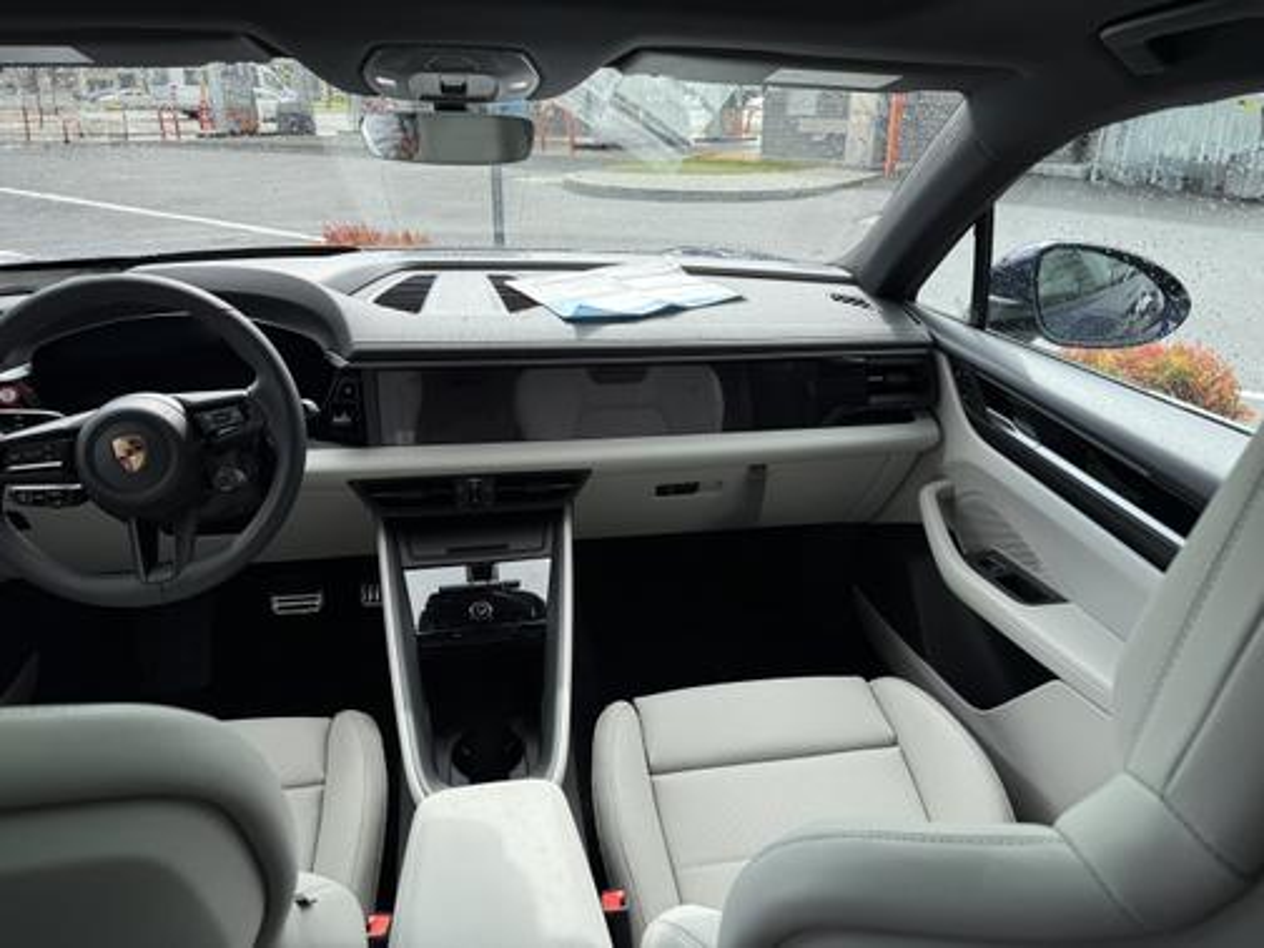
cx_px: 632
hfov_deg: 71.6
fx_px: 876
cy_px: 474
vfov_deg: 56.8
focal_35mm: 24
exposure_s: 1/979
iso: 80
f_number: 1.78
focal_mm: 6.76
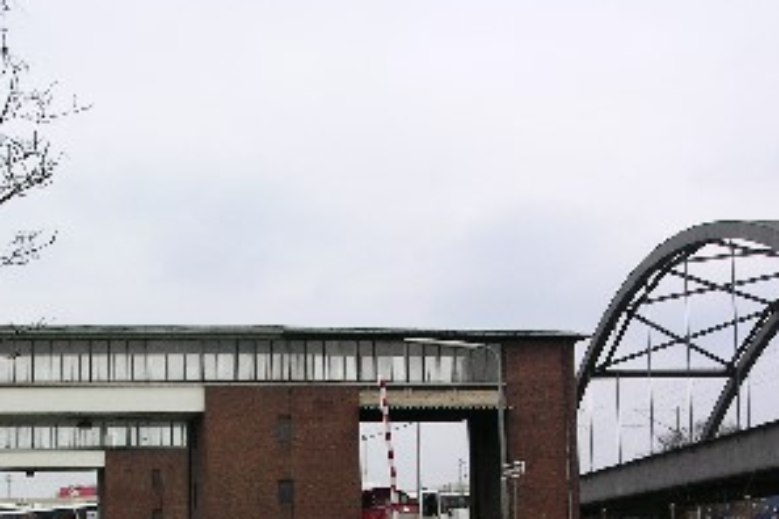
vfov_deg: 18.3
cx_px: 361
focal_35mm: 72
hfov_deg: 28.1
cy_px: 545
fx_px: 1558
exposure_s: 1/79.6
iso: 50
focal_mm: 8.9
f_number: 7.1
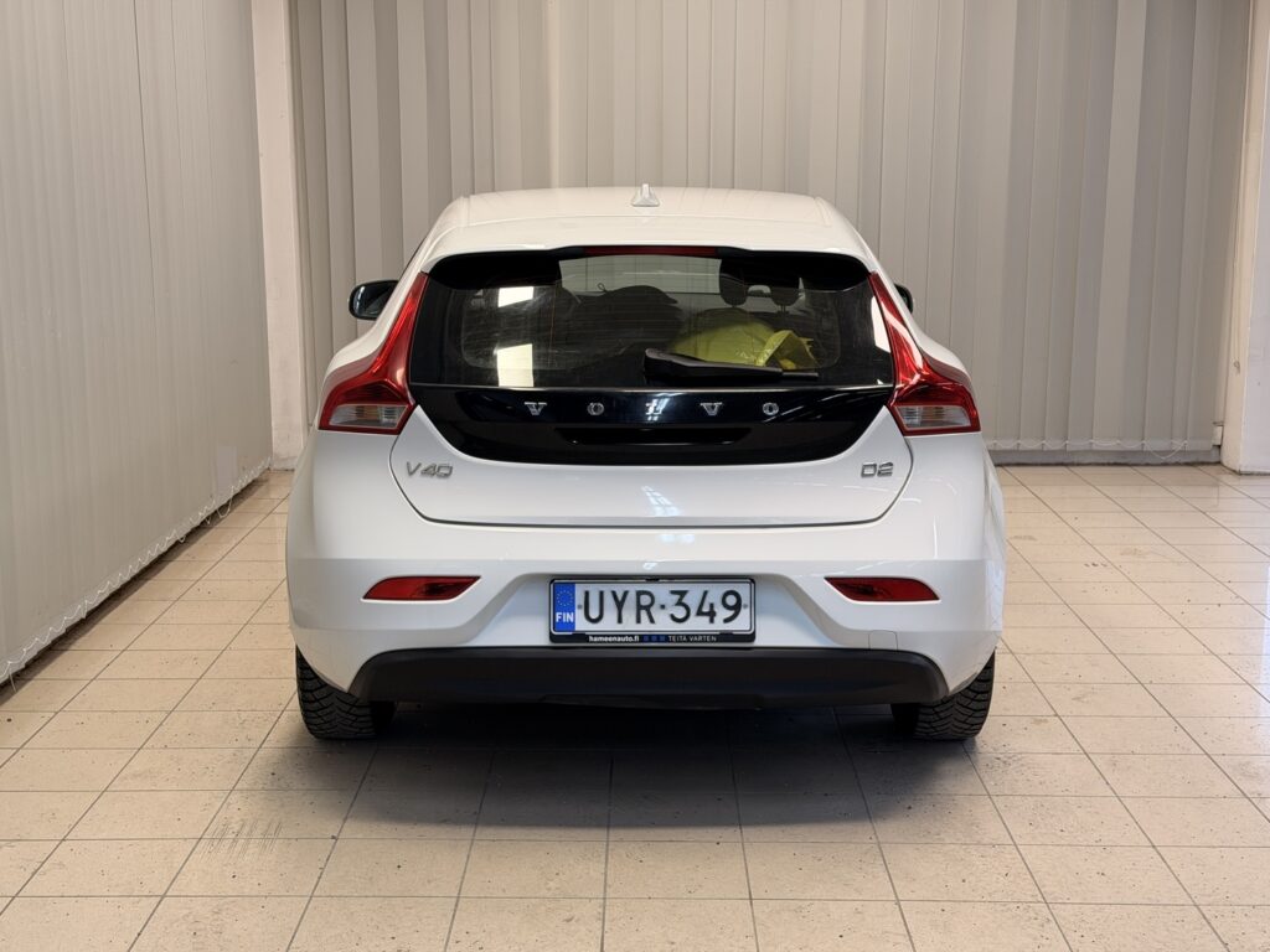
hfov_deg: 39.7
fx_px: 1761
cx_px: 635
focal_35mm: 48
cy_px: 476
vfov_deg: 30.3
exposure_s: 1/100
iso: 64
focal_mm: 6.76
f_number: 1.78
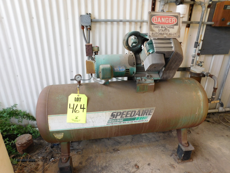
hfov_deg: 73.9
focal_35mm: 23
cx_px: 115
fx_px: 153
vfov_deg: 58.9
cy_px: 86
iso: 125
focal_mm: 4
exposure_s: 1/100
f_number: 3
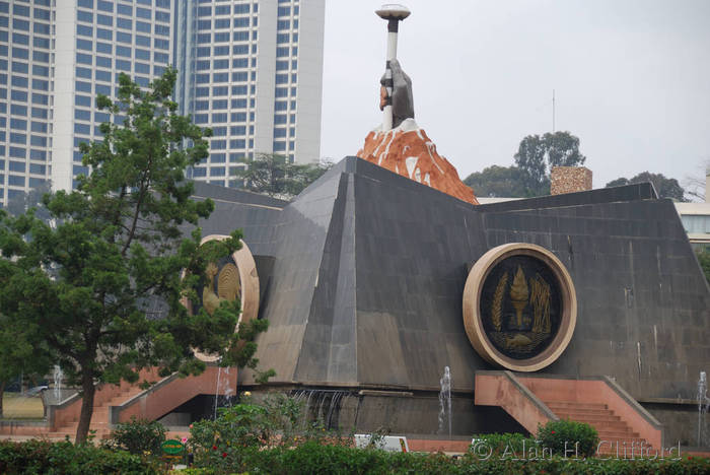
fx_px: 3109
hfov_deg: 13.0
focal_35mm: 158
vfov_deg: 8.7
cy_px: 238
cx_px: 355
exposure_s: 1/80
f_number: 5.6
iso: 100
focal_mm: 105
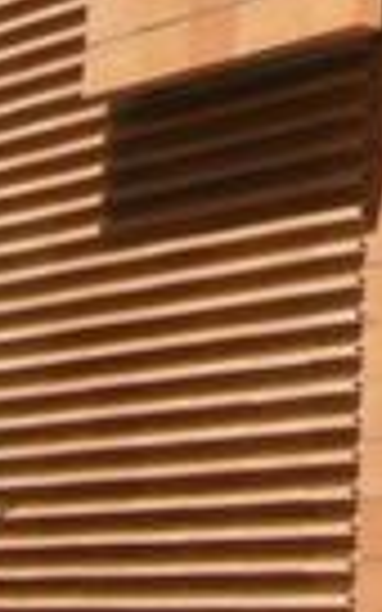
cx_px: 980
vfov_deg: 11.5
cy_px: -4
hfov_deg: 6.8
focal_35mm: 180
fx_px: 2998
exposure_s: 1/194
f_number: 4.8
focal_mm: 7.5
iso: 64
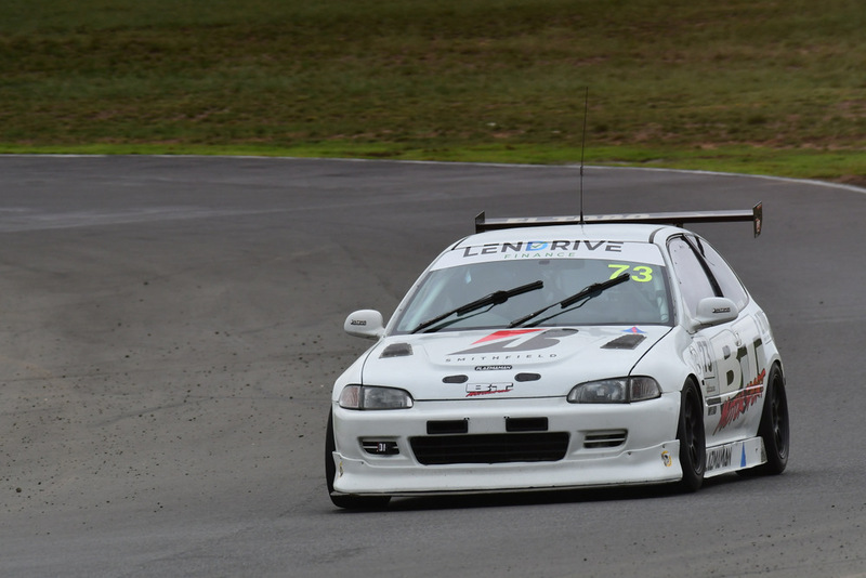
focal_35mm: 750
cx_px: 433
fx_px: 18047
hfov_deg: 2.7
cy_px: 289
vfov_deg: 1.8
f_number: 10
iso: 640
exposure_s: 1/640
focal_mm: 500
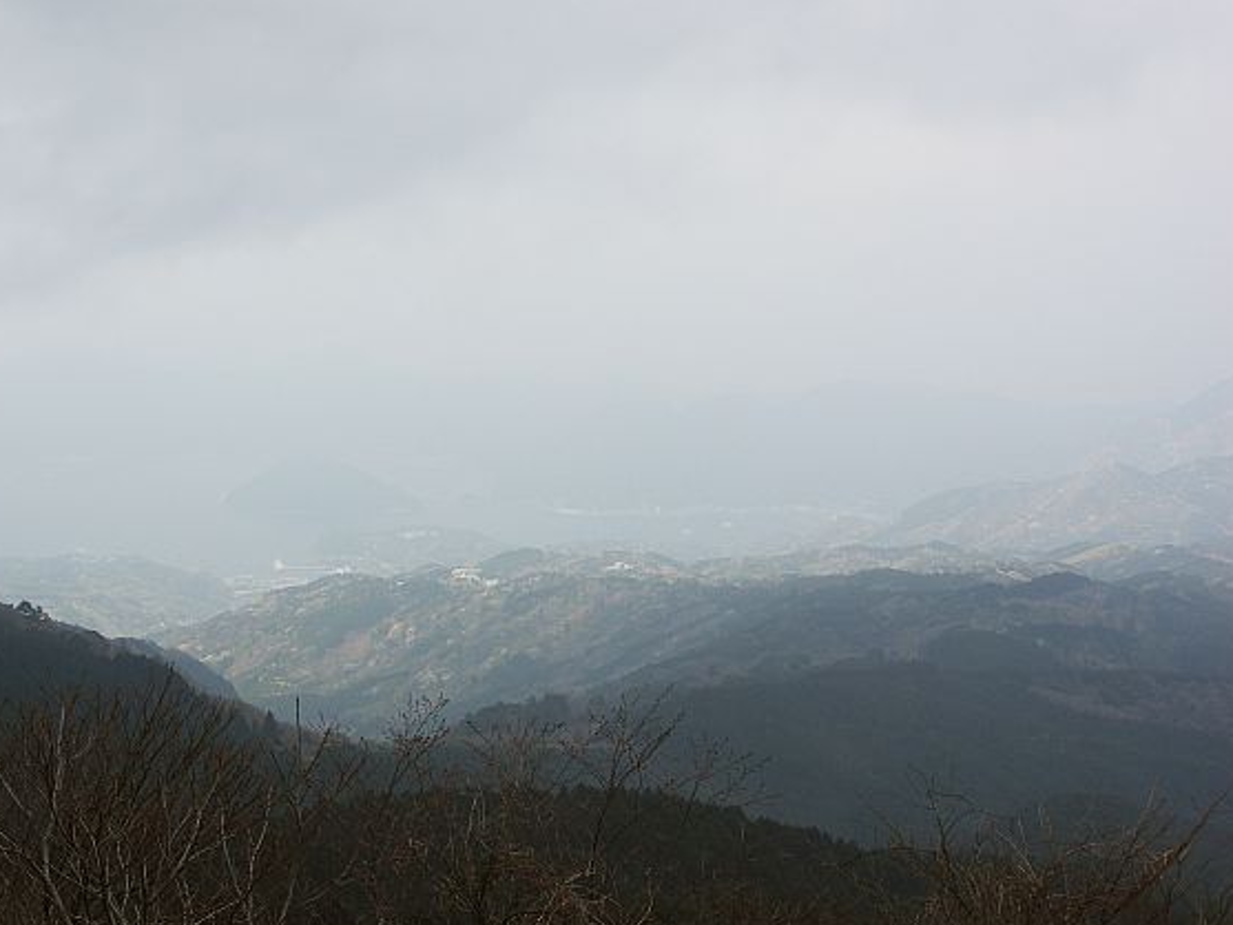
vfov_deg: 19.1
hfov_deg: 25.3
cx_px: 536
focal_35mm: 77
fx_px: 2743
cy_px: 489
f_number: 5
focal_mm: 17.3
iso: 50
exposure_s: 1/250
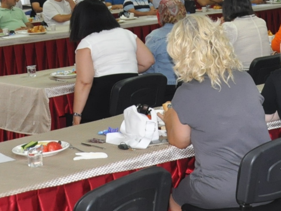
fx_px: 808
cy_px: -23
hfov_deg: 19.0
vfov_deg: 14.5
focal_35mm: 100
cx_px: 297
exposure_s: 1/60
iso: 800
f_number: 3.8
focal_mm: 21
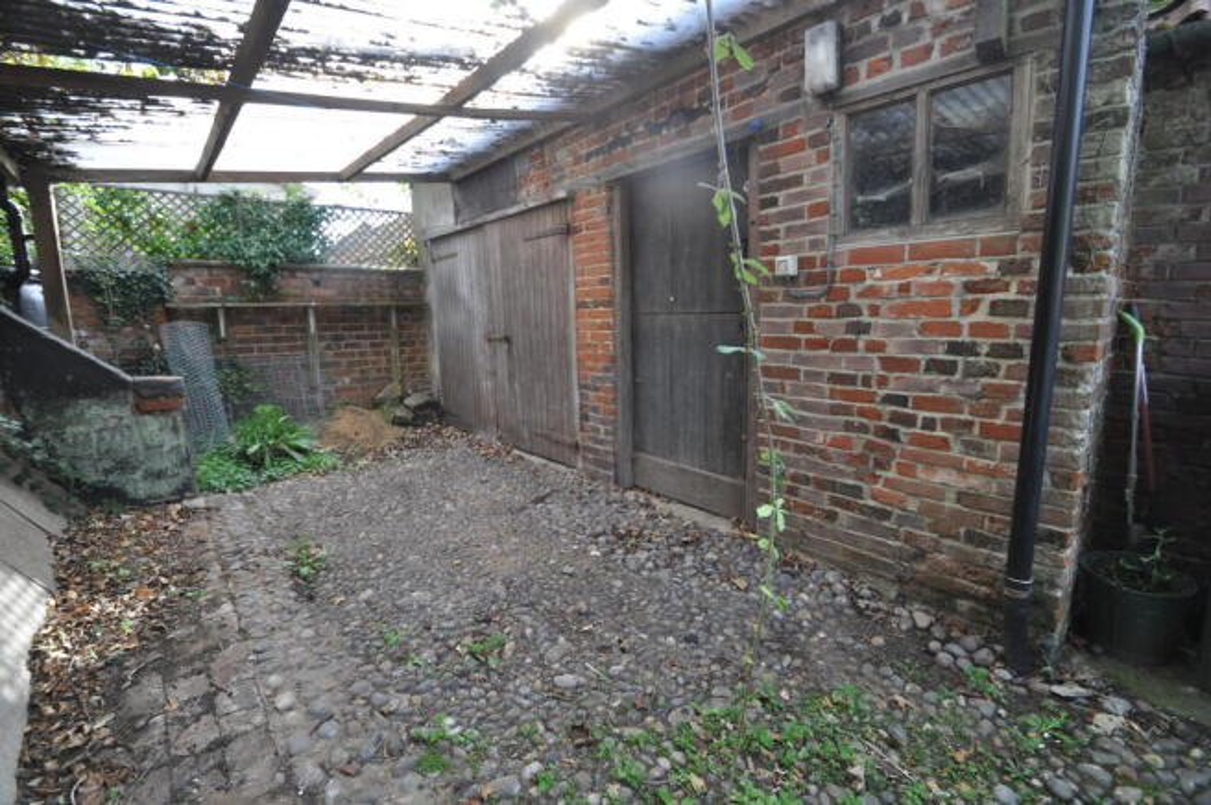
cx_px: 606
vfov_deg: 77.2
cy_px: 402
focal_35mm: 15
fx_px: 504
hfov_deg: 100.4
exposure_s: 1/250
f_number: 4
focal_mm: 10
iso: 400
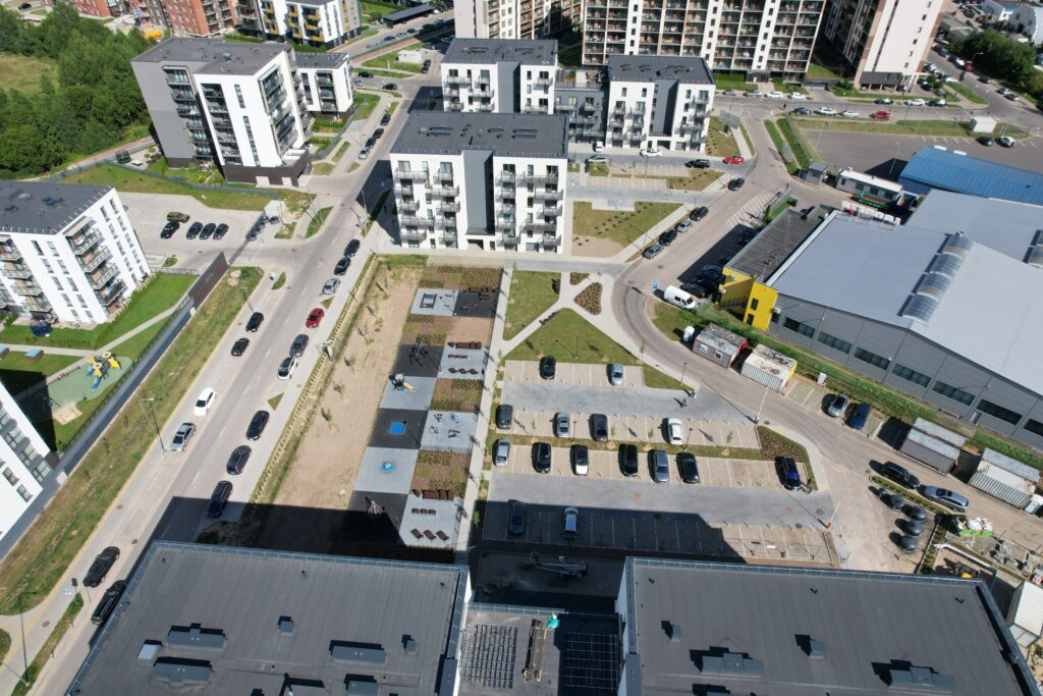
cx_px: 522
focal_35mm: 22
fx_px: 637
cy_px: 348
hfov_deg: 78.6
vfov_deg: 57.2
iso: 150
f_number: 2.8
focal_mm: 8.38
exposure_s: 1/2500
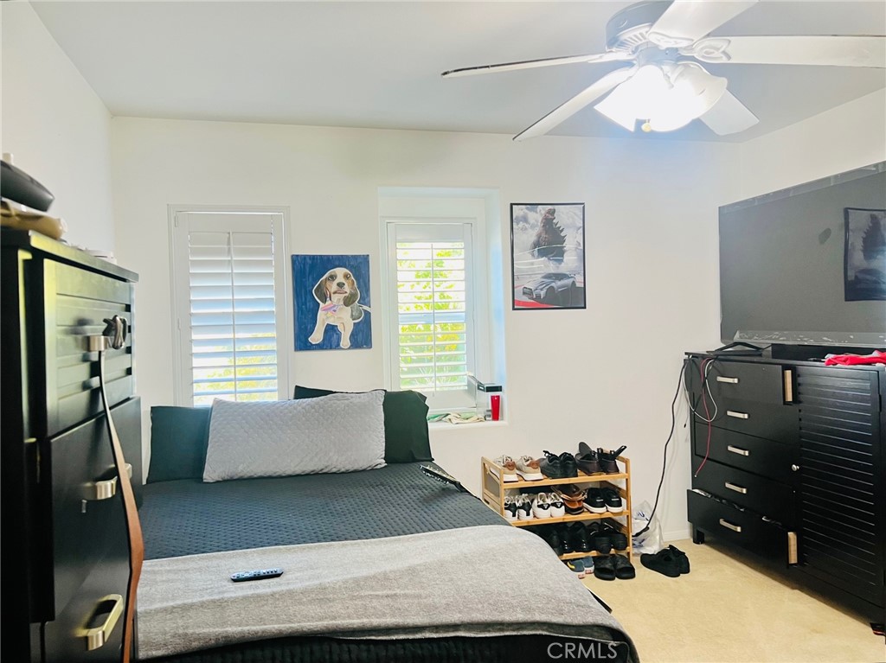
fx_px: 665
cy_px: 332
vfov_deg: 53.0
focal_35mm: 26
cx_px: 443
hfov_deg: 67.3
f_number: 1.5
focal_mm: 5.7
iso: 80
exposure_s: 1/60
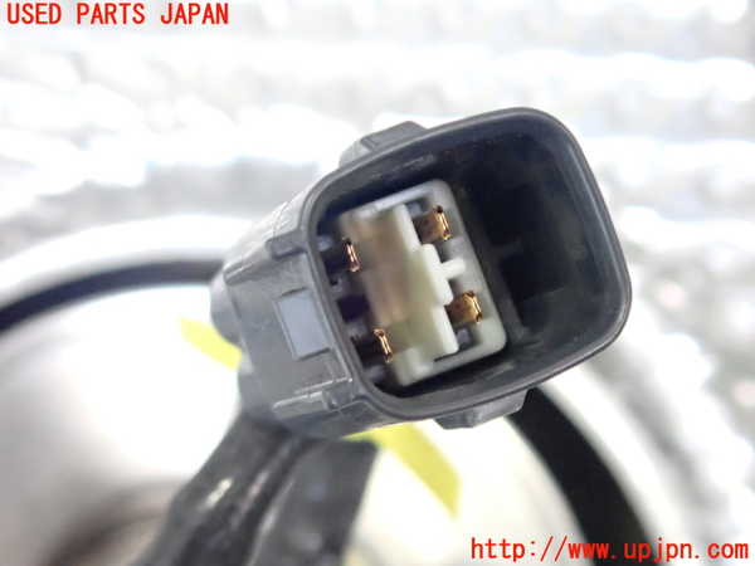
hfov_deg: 60.0
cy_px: 283
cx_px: 378
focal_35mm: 30
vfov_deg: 46.8
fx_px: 654
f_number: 4.9
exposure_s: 1/160
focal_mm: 5.4
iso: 3200
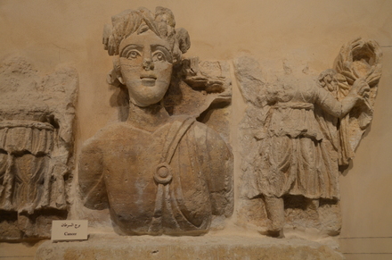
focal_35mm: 42
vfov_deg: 31.7
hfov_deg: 46.5
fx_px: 456
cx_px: 196
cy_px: 130
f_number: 4
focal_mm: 28
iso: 500
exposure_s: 1/13
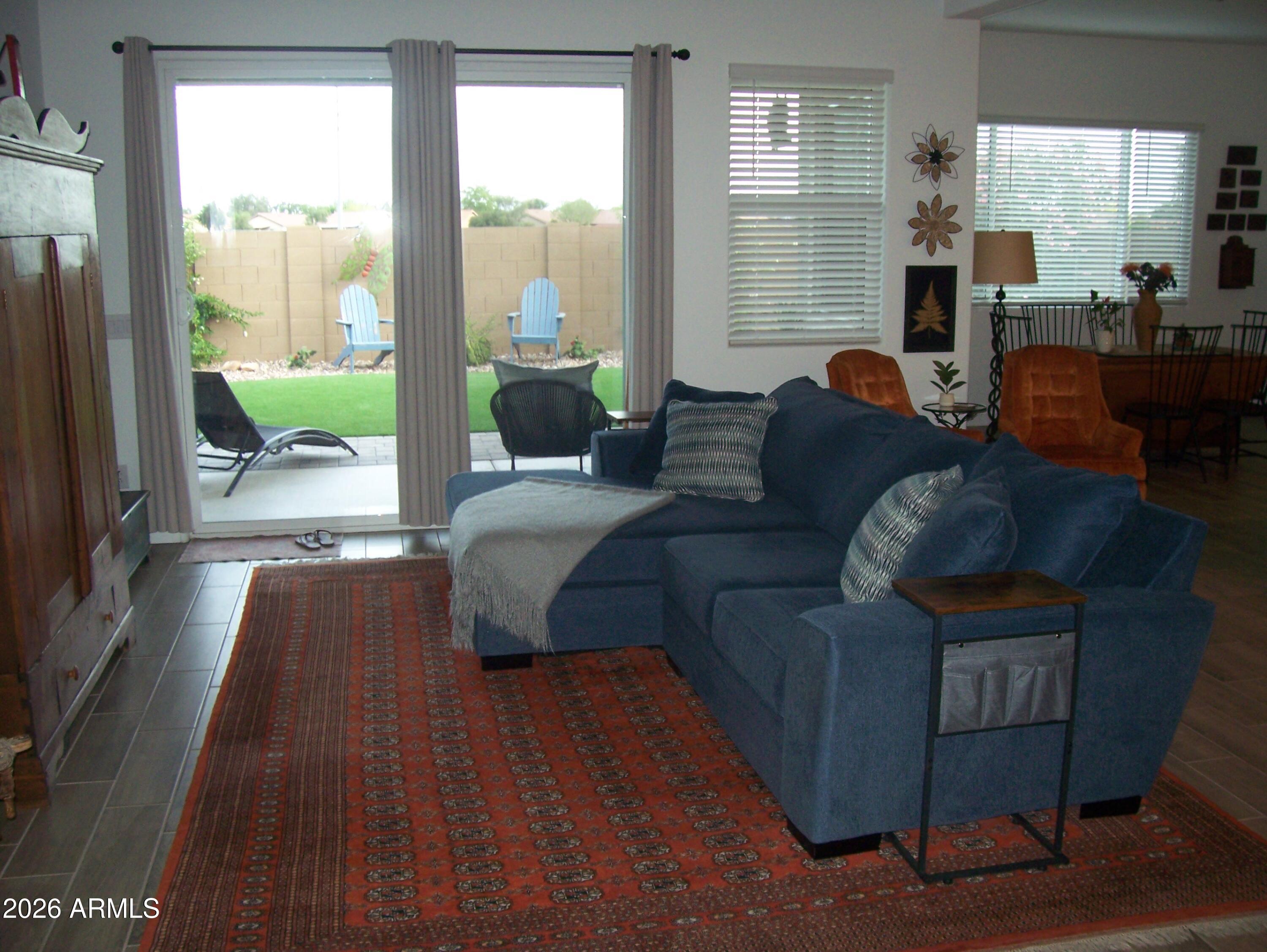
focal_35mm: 34
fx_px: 1245
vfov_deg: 41.8
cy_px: 476
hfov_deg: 53.9
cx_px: 634
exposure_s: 1/60
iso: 160
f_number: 2.7
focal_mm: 5.6
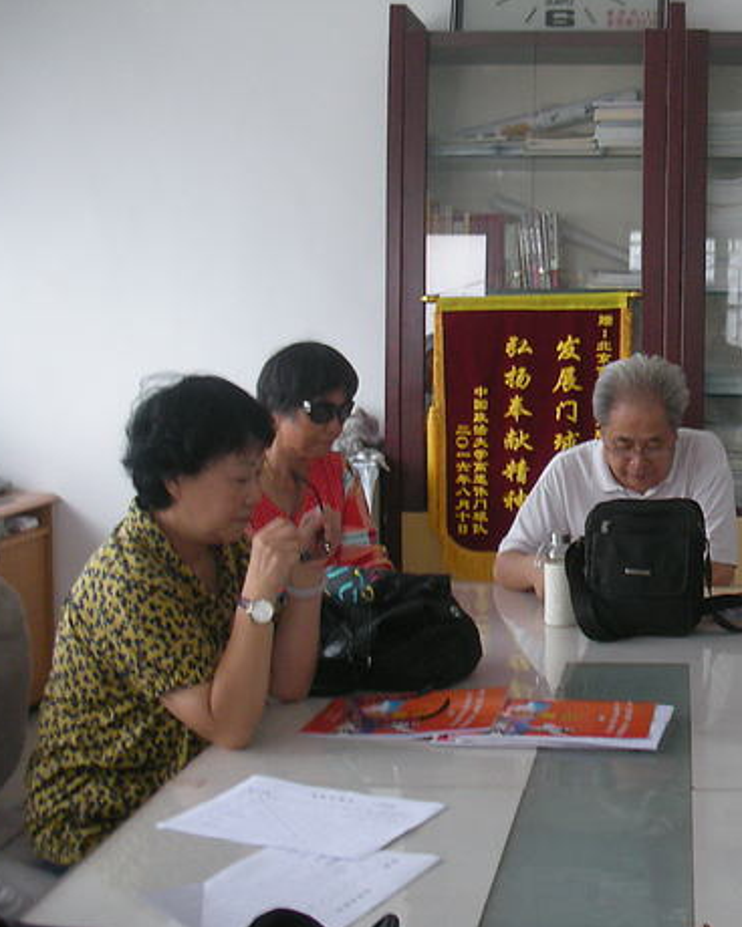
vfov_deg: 36.0
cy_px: 412
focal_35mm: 52
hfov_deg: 28.4
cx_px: 613
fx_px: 1427
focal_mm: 5.8
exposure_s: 1/30
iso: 106
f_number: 2.8
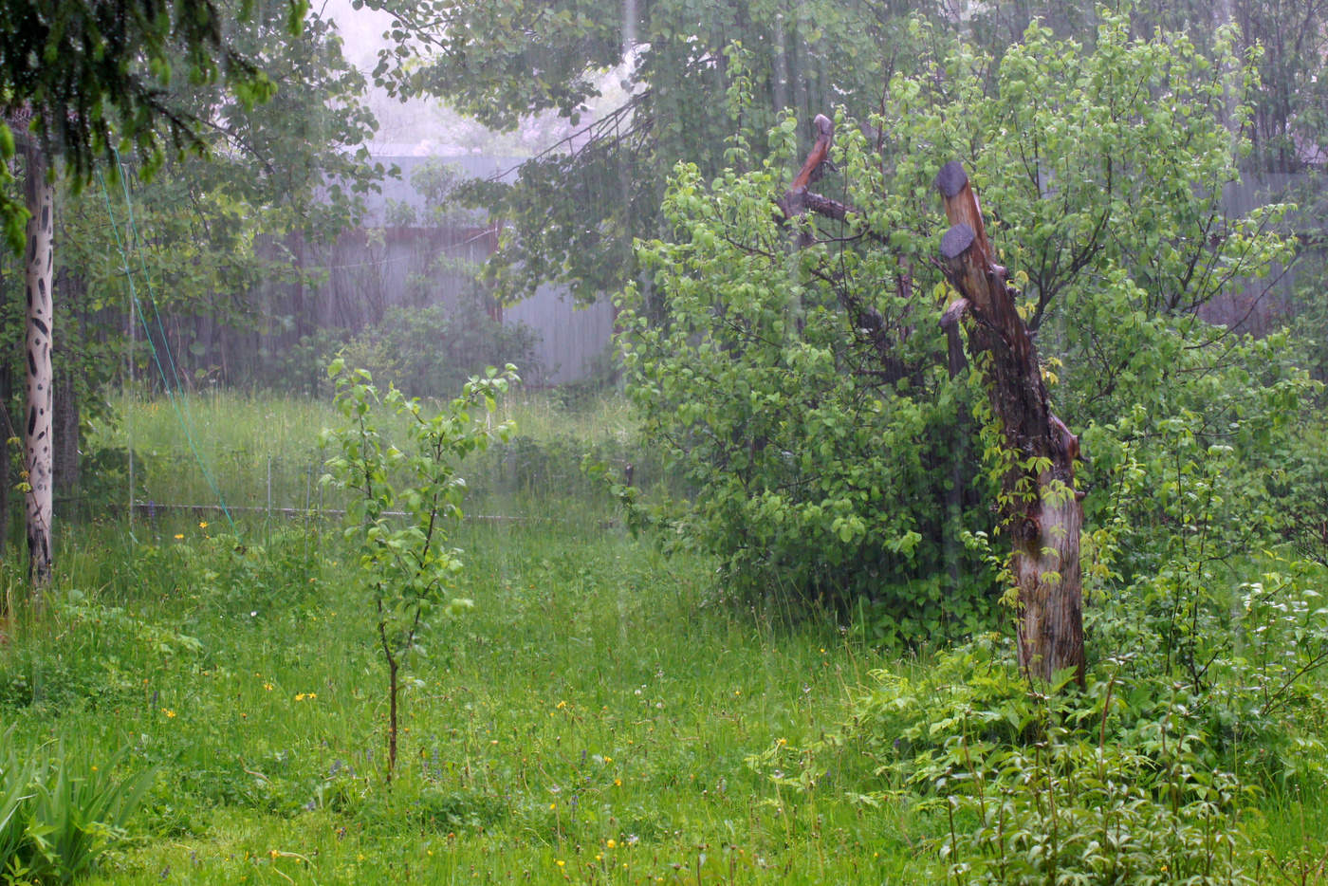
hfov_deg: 19.5
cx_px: 664
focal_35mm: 105
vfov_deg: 13.0
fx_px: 3874
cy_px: 443
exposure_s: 1/40
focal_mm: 70
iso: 400
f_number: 7.1
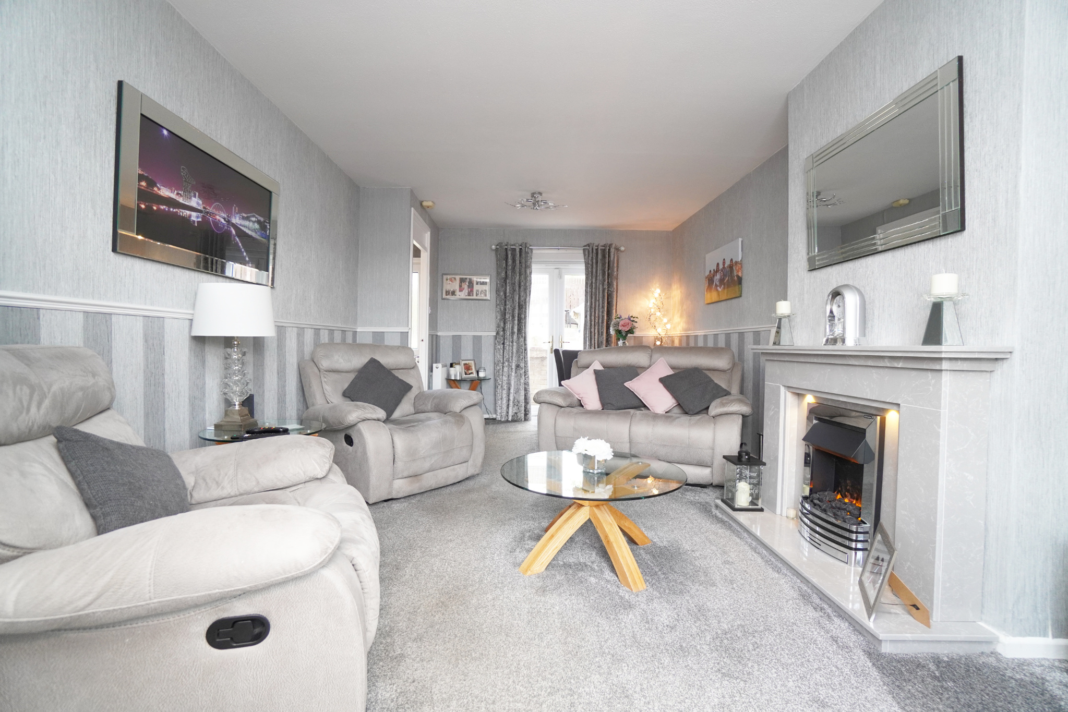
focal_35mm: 15
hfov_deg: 100.4
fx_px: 445
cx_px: 534
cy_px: 356
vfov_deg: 77.3
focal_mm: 10
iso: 800
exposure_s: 1/160
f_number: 4
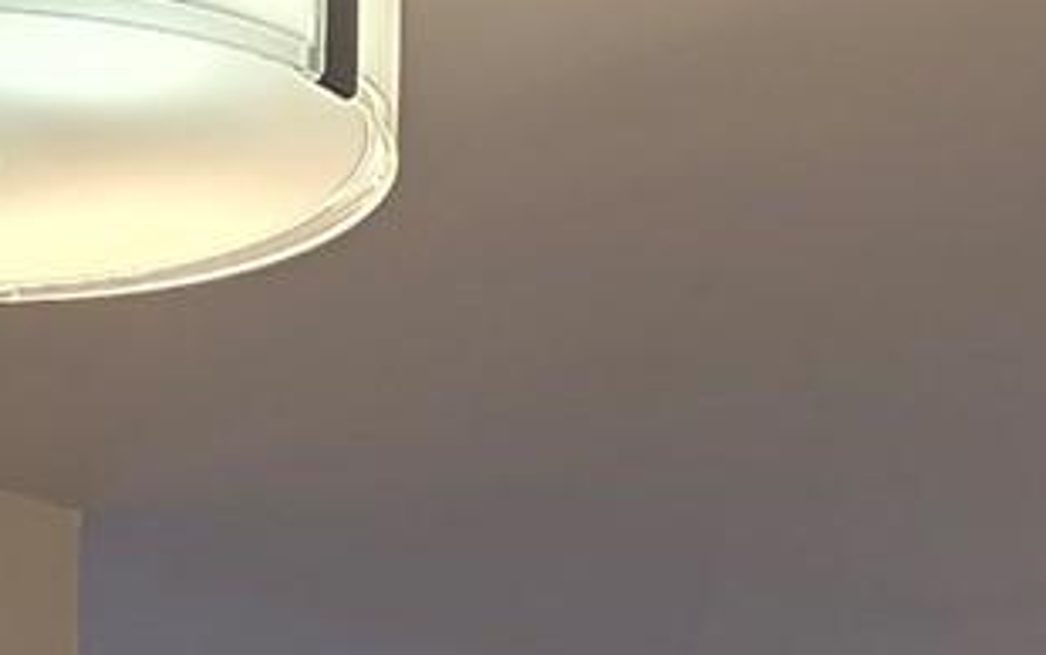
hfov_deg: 12.9
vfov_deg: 7.2
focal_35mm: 161
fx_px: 4591
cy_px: 1958
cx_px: 159
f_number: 1.7
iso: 50
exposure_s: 1/120
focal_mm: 6.3
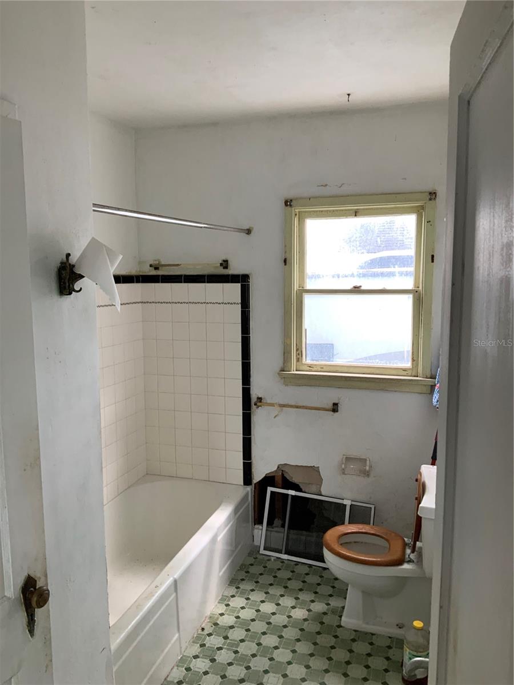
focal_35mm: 29
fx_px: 574
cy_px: 342
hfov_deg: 48.2
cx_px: 257
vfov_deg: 61.7
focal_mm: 3
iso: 100
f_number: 1.8
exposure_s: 1/60
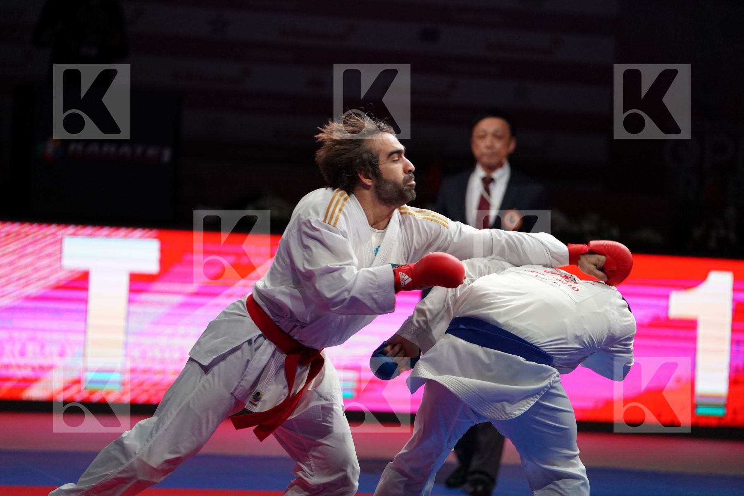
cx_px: 372
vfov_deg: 8.8
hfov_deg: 13.2
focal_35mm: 156
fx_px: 3224
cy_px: 248
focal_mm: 156
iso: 3200
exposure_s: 1/1000
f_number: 2.8
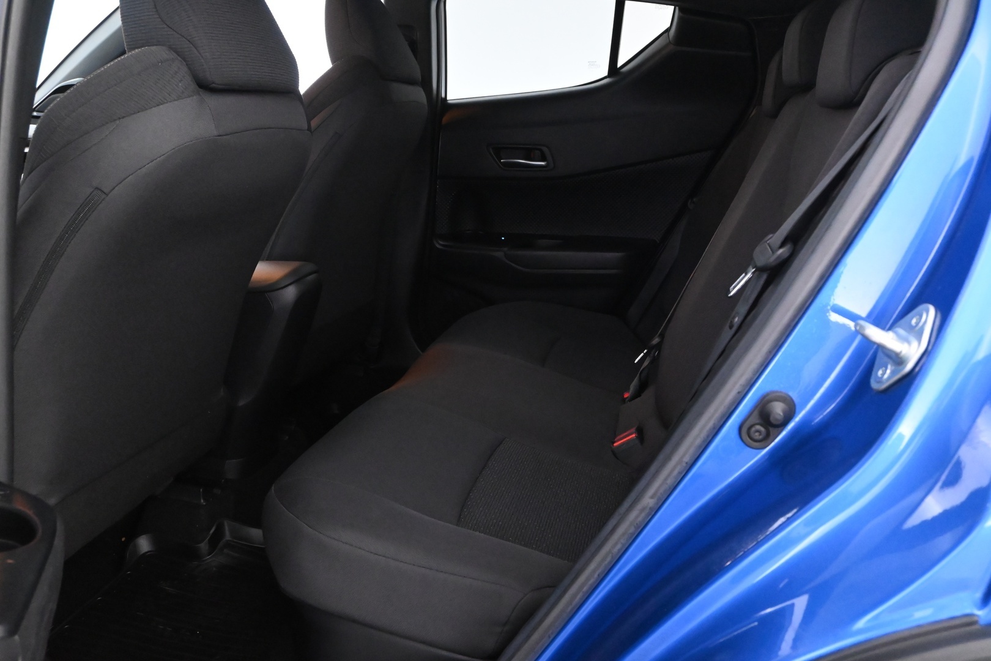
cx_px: 496
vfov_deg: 44.6
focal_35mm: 29
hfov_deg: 63.2
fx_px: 805
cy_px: 330
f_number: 5.6
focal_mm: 19.5
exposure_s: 1/15
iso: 6400
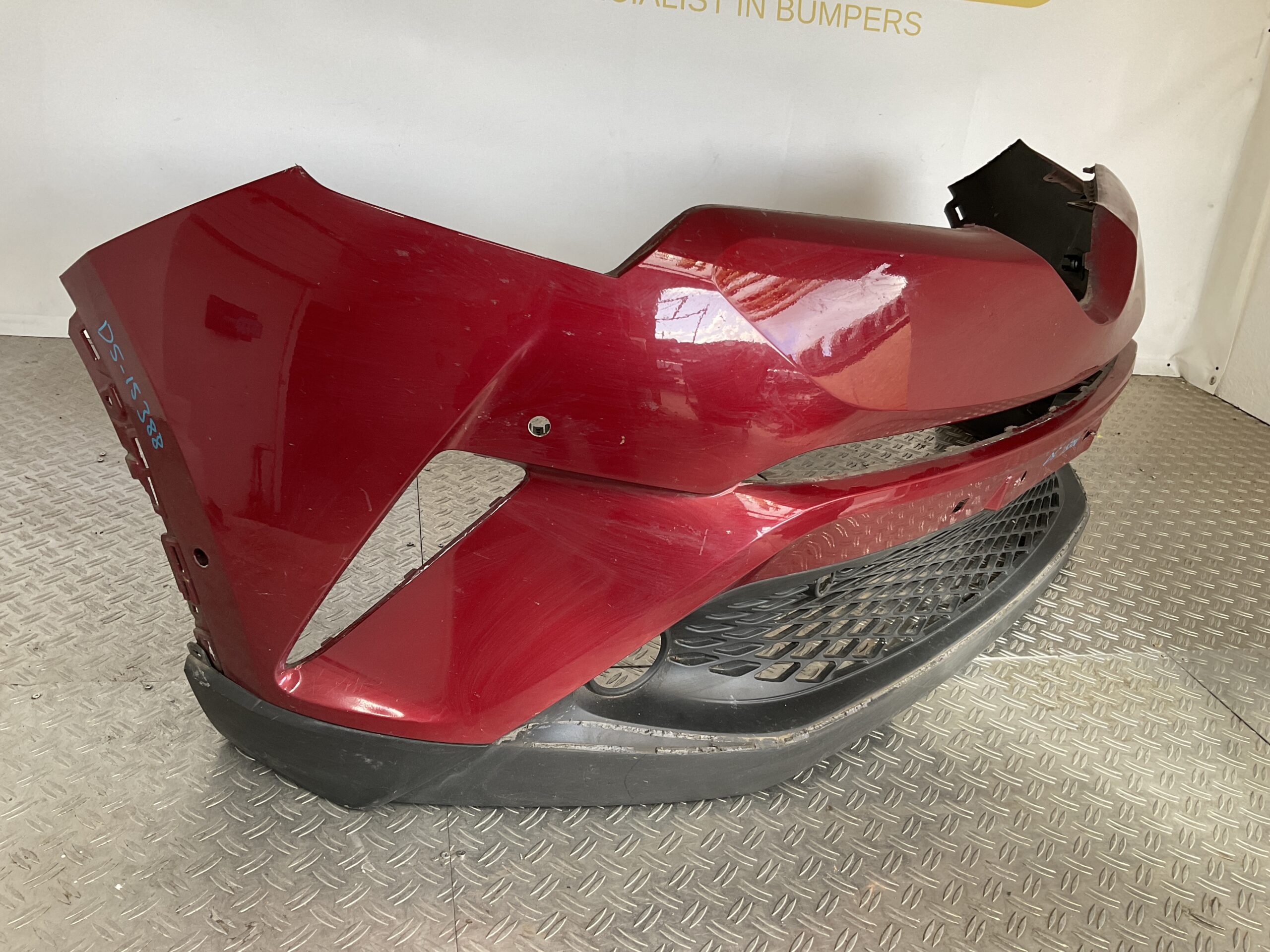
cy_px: 476
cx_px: 635
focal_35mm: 29
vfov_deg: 48.2
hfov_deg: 61.7
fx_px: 1064
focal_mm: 3
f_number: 1.8
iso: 40
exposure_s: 1/100
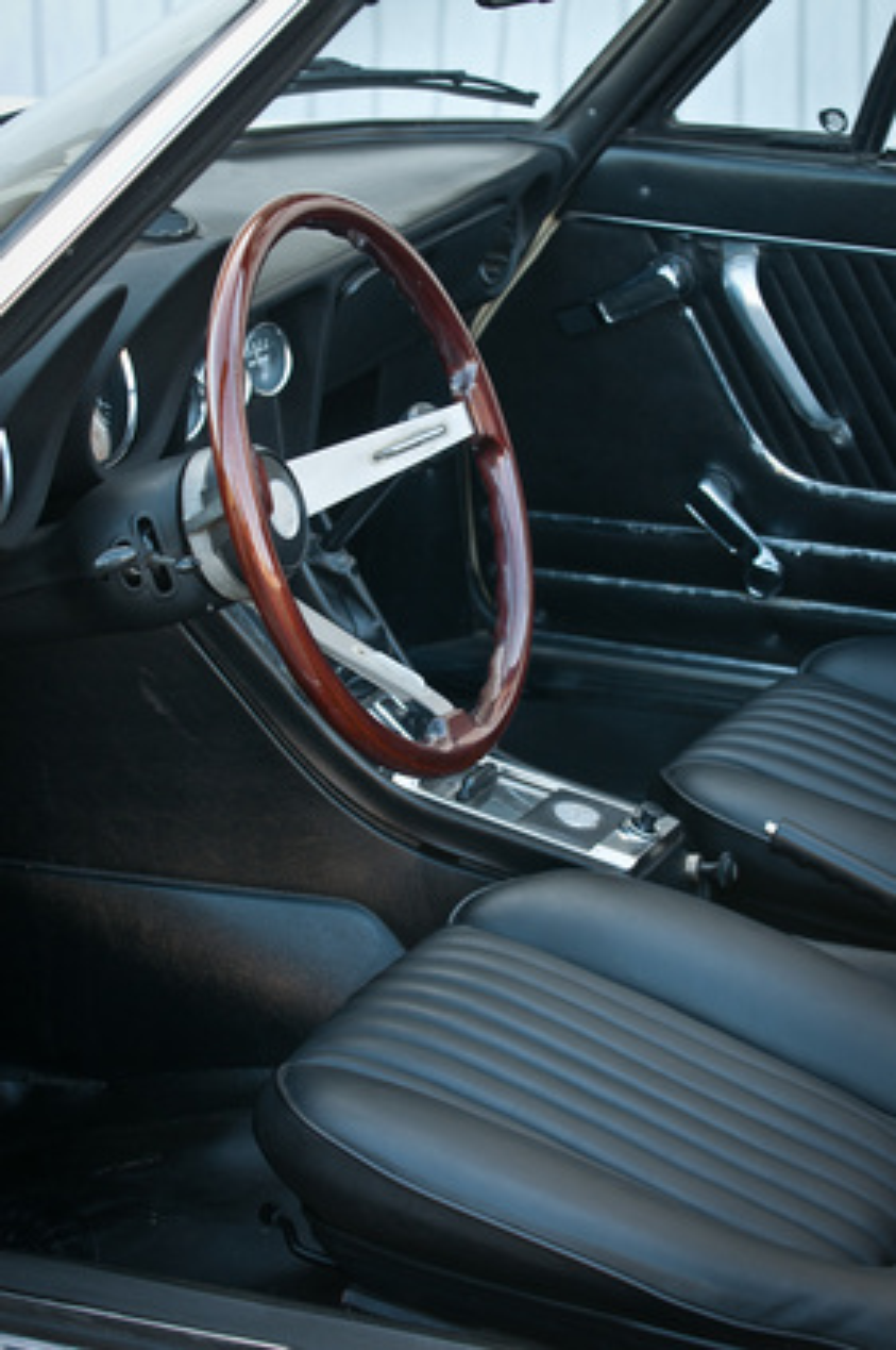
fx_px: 4491
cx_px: 448
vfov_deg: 17.1
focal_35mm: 120
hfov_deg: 11.4
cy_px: 675
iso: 400
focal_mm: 80
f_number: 6.3
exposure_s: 1/60
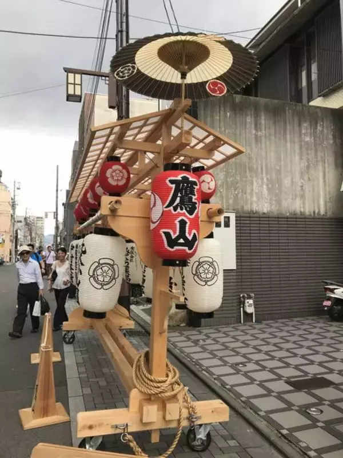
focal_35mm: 28
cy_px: 229
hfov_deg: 49.7
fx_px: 370
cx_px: 172
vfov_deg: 63.4
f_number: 1.8
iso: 20
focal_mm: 3.99
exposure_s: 1/352
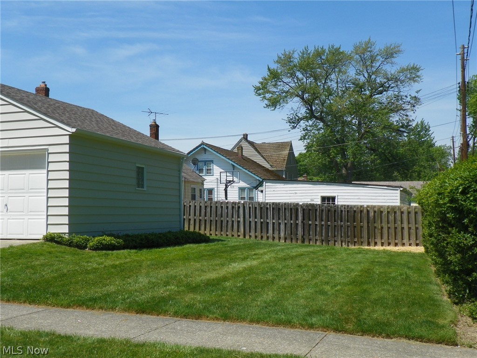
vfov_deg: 32.9
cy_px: 179
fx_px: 606
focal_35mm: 44
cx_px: 238
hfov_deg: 42.9
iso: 64
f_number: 5.6
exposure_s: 1/320
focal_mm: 7.9
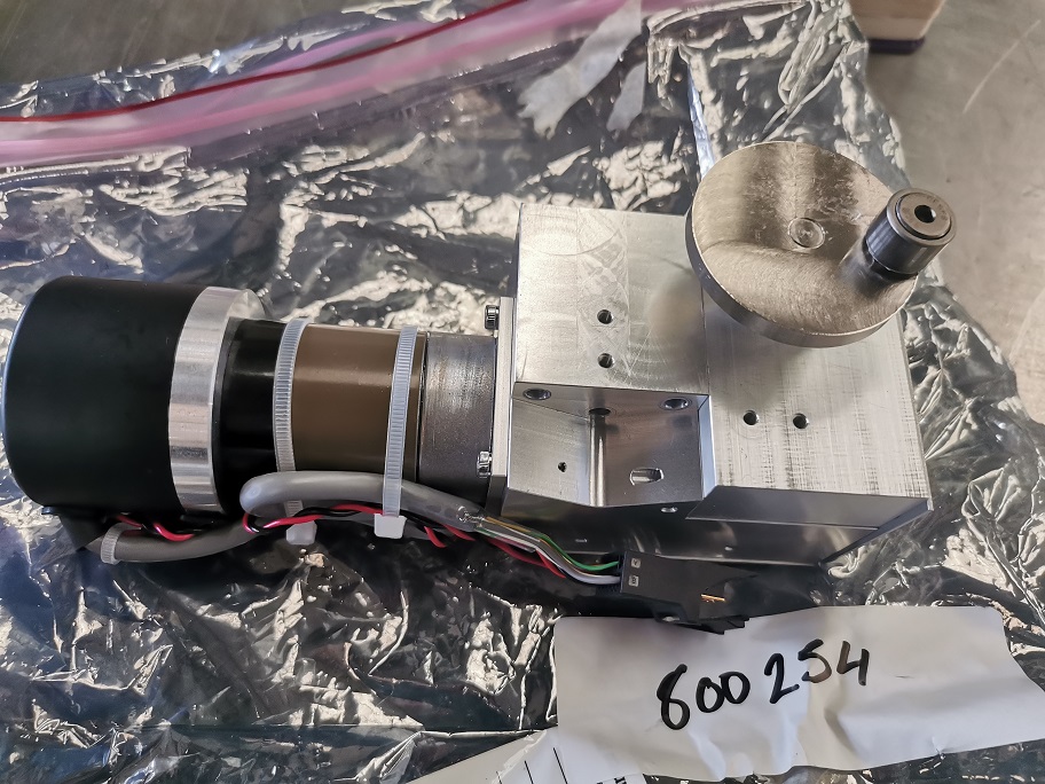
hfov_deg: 65.3
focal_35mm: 27
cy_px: 392
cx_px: 522
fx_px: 815
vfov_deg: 51.4
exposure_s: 1/50
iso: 200
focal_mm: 5.58
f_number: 1.8
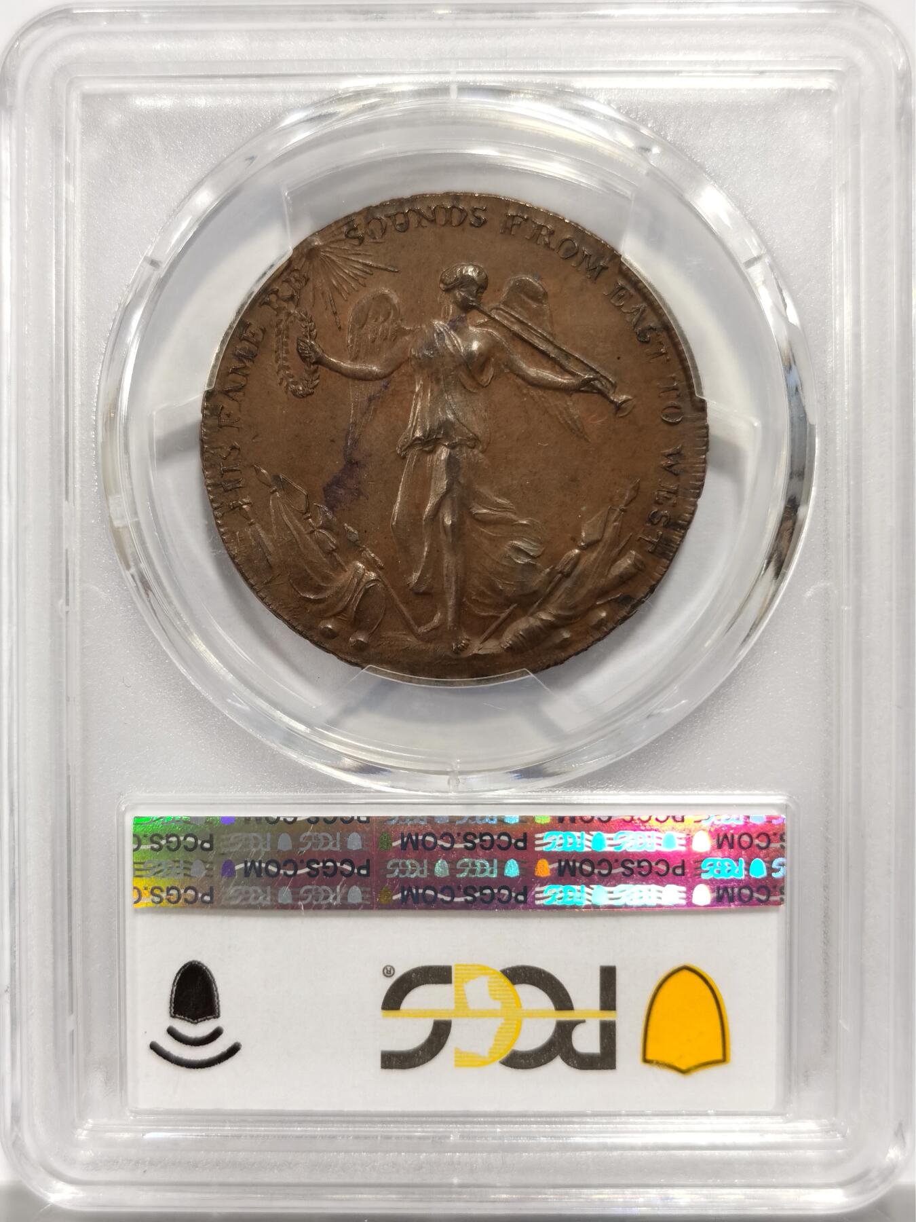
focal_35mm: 54
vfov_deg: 35.5
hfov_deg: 27.0
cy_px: 611
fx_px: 1905
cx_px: 458
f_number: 16
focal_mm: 5.56
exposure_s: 1/100
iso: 125
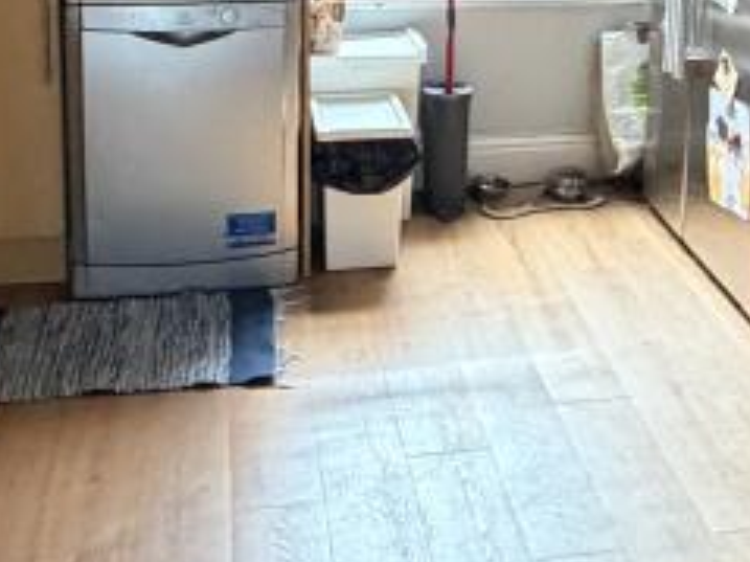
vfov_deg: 23.0
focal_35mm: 60
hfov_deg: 31.9
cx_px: 512
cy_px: -57
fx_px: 1299
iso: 800
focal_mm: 2.22
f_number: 2.2
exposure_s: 1/60
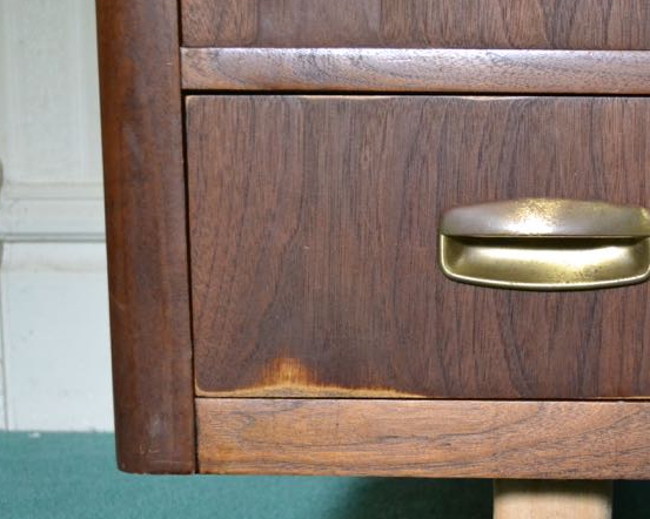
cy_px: 374
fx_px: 1420
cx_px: 579
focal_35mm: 74
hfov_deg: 25.0
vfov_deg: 20.6
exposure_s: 1/60
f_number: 5.6
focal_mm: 29
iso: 3200
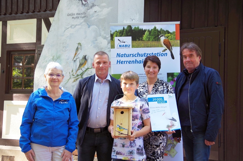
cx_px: 122
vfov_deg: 24.9
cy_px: 80
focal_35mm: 54
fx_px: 364
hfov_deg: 36.9
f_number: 4.5
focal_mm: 36
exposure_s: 1/60
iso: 100
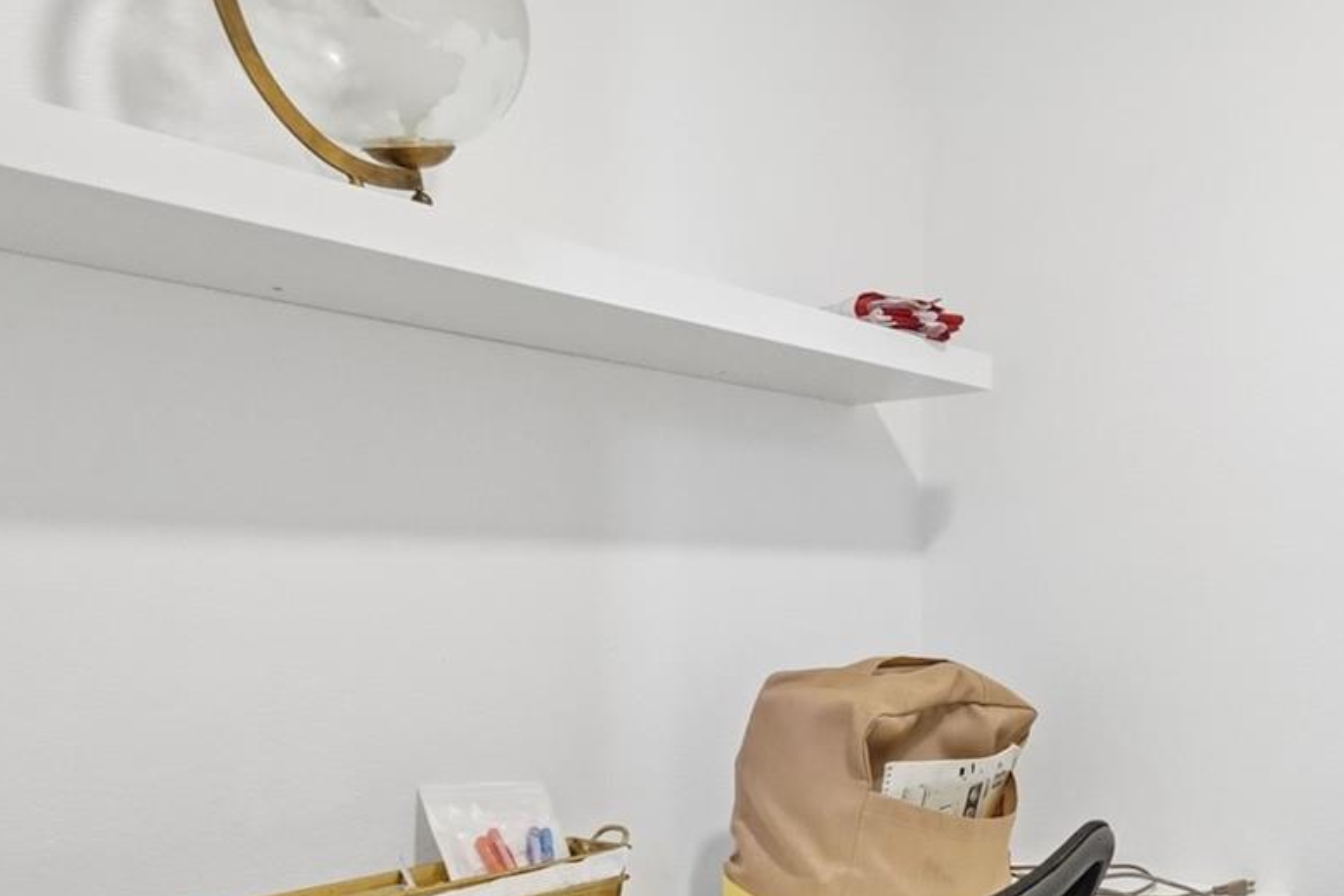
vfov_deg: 38.3
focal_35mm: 34
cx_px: 1200
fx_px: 1270
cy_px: 615
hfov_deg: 49.8
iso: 3200
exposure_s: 1/1000
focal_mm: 16.5
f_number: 7.1
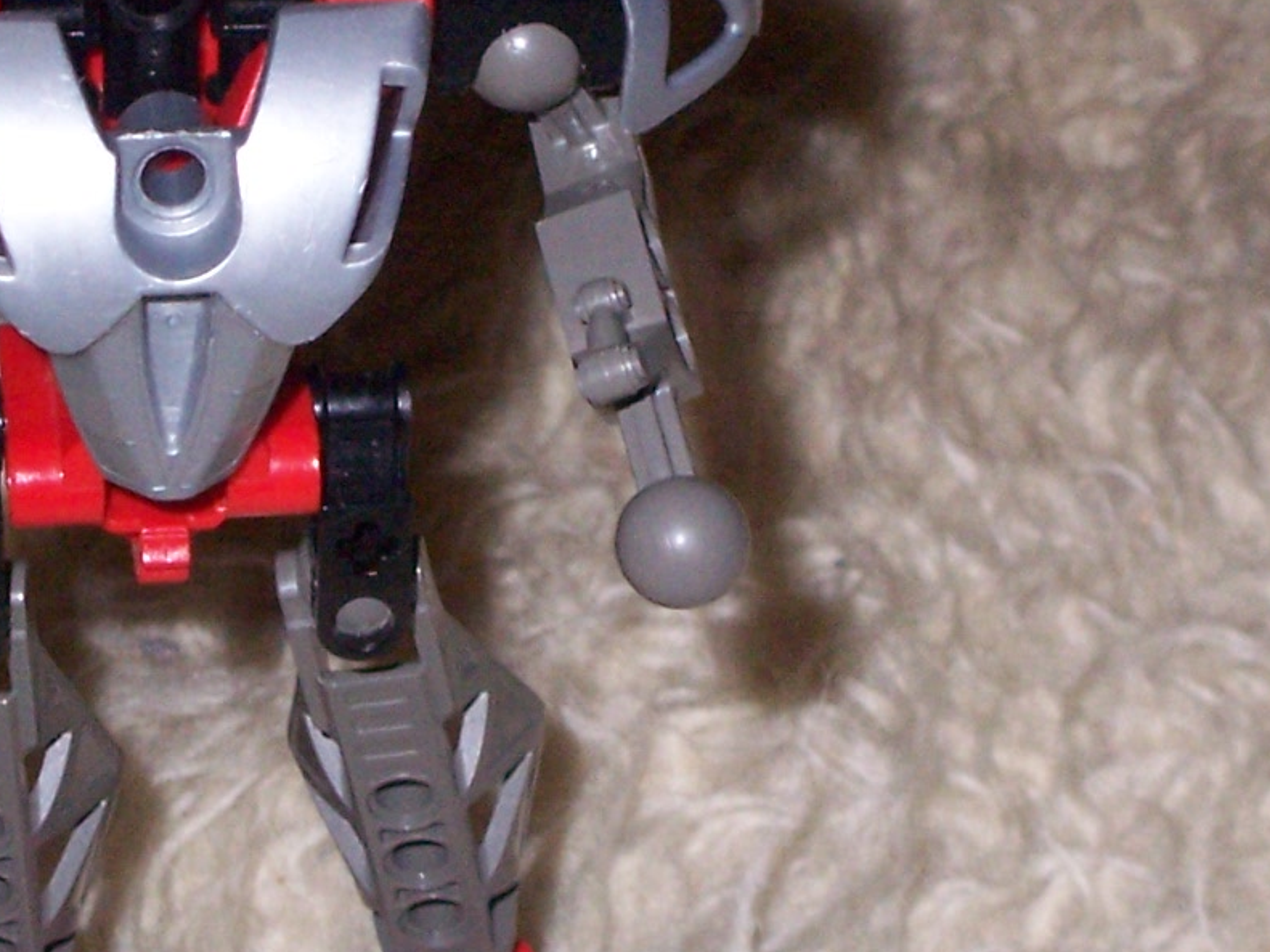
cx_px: 416
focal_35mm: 158
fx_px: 5796
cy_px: 217
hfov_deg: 12.5
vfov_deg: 9.4
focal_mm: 9.9
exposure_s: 1/80
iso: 200
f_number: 4.1
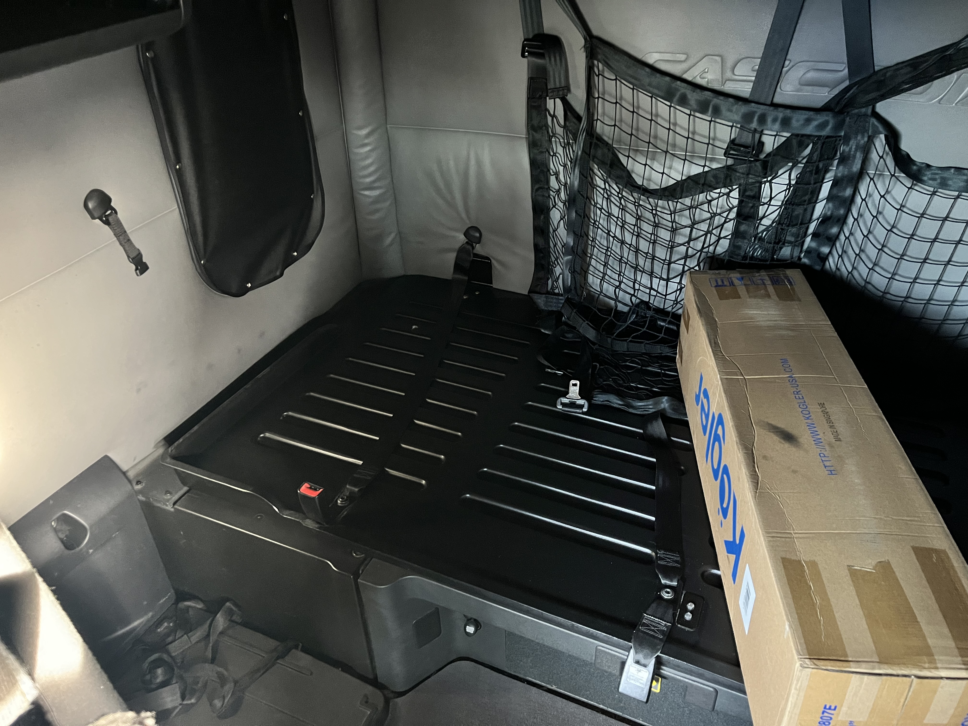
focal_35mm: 26
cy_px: 363
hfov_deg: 67.3
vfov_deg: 53.1
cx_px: 484
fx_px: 727
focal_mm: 5.1
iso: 800
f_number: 1.6
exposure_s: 1/30
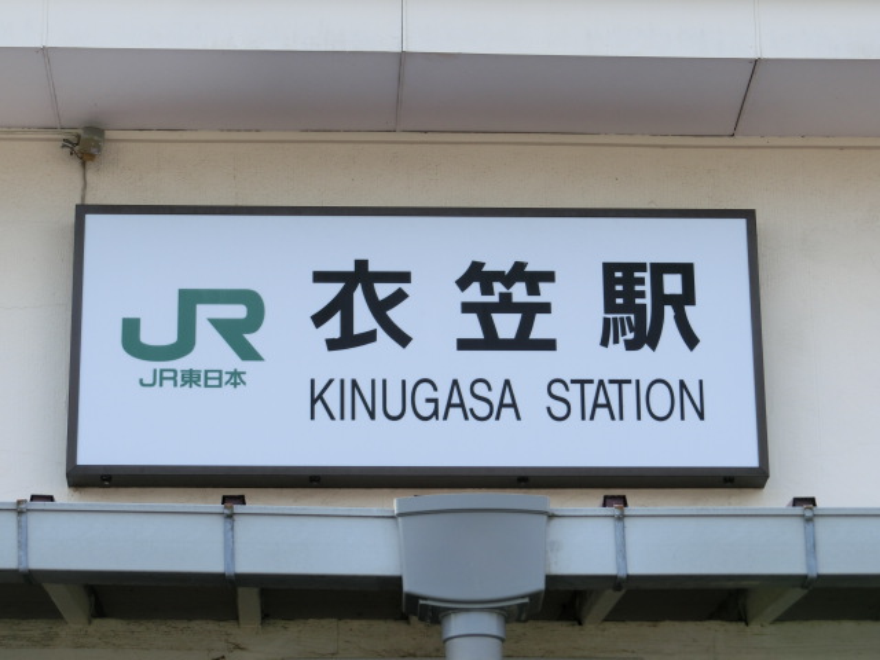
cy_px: 330
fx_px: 3152
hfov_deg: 15.9
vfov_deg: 12.0
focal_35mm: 124
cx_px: 440
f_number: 5.7
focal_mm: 22.1
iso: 80
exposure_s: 1/160
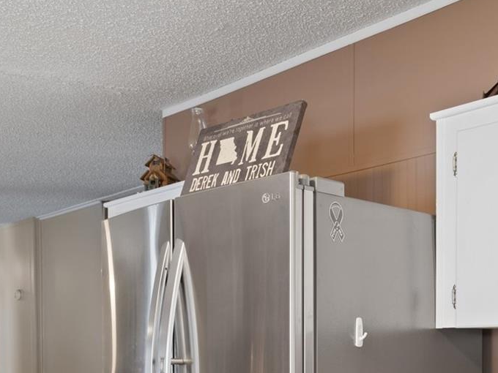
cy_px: 372
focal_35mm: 52
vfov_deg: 26.6
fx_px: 748
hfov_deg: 36.7
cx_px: 289
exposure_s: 1.6
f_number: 8
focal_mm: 23
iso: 320
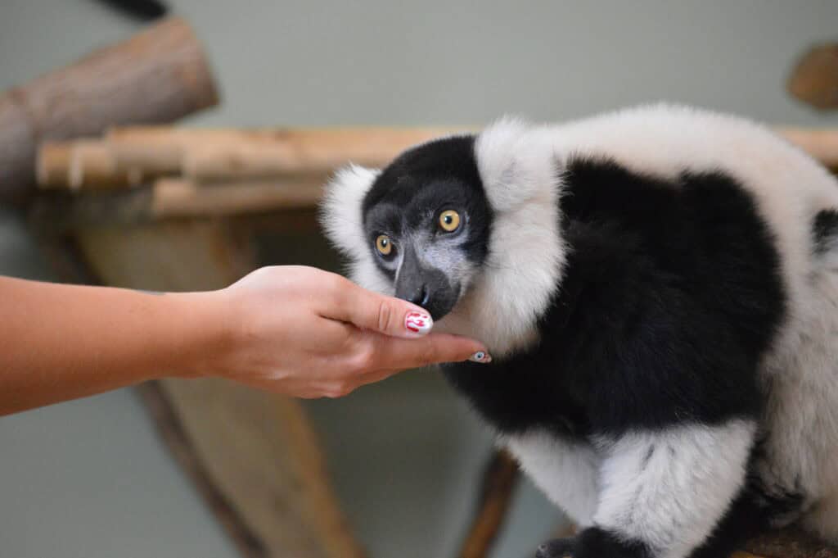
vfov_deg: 9.1
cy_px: 279
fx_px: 3489
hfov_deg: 13.7
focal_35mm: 150
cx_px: 419
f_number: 4.5
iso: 3200
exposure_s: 1/160
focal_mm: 100
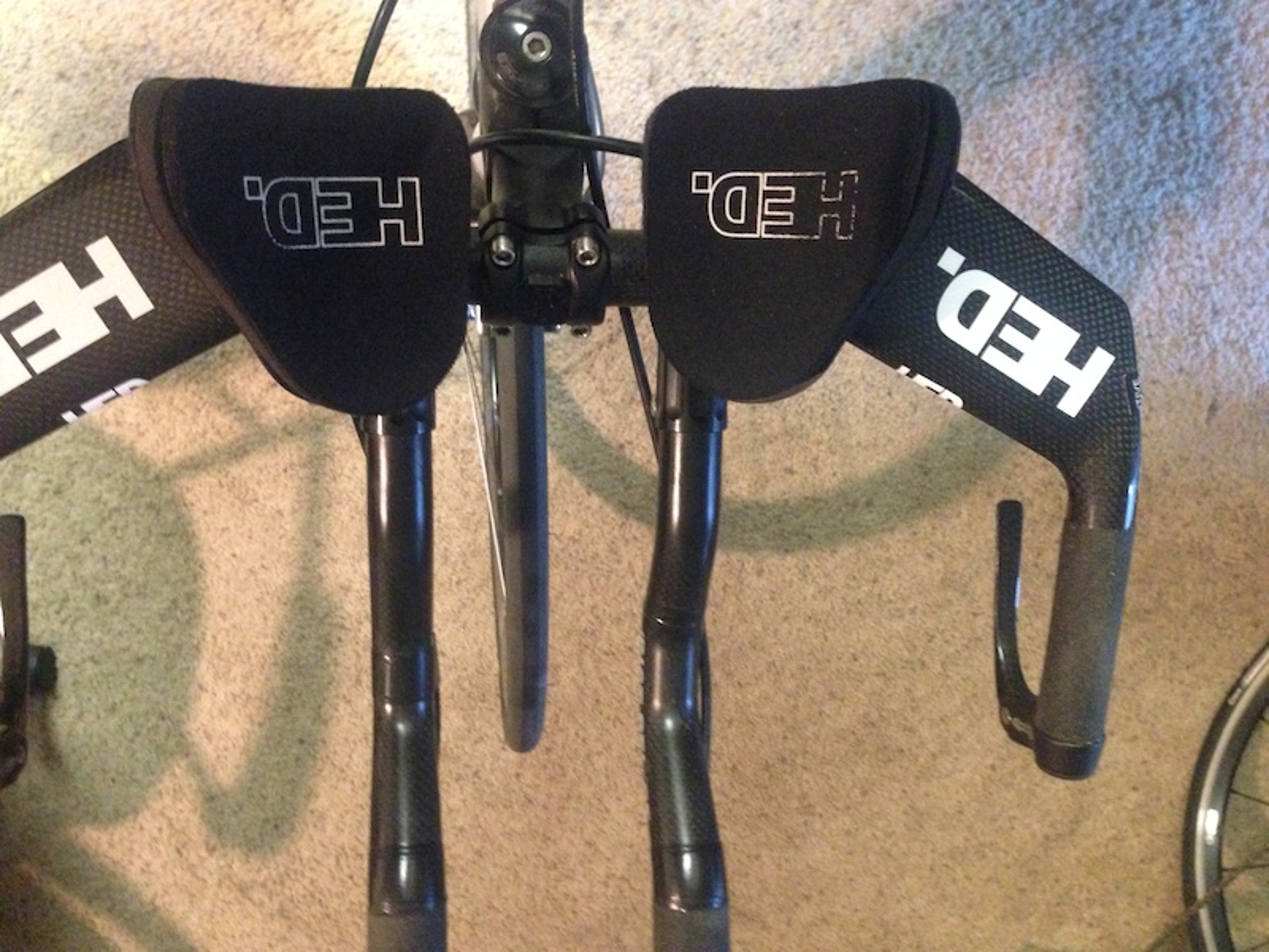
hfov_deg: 55.4
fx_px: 1210
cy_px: 476
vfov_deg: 42.9
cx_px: 634
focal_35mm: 33
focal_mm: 4.12
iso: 800
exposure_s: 1/15
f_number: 2.4
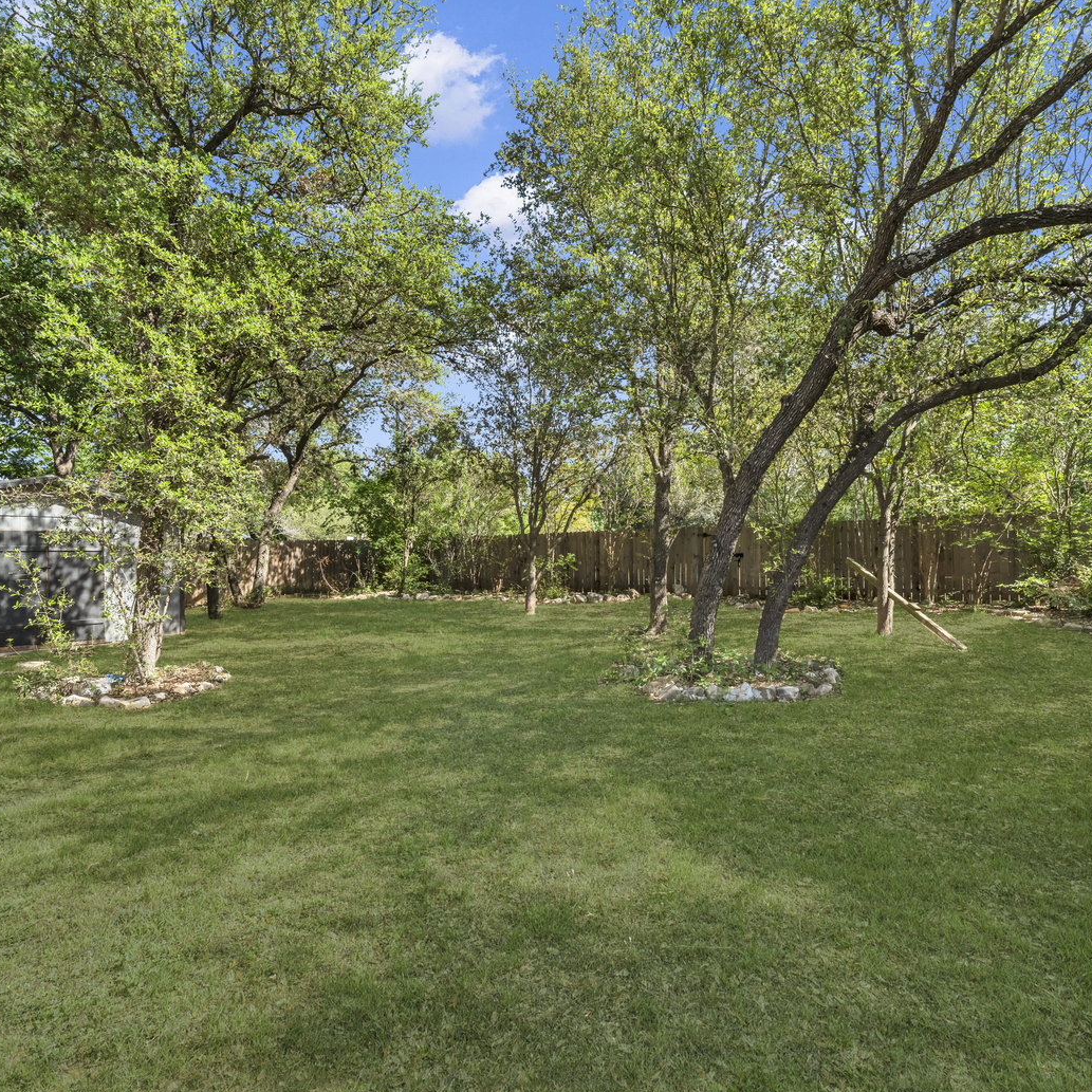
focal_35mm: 16
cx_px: 541
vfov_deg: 87.4
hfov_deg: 87.4
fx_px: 571
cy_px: 567
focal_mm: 12
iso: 400
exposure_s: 1/320
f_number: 9
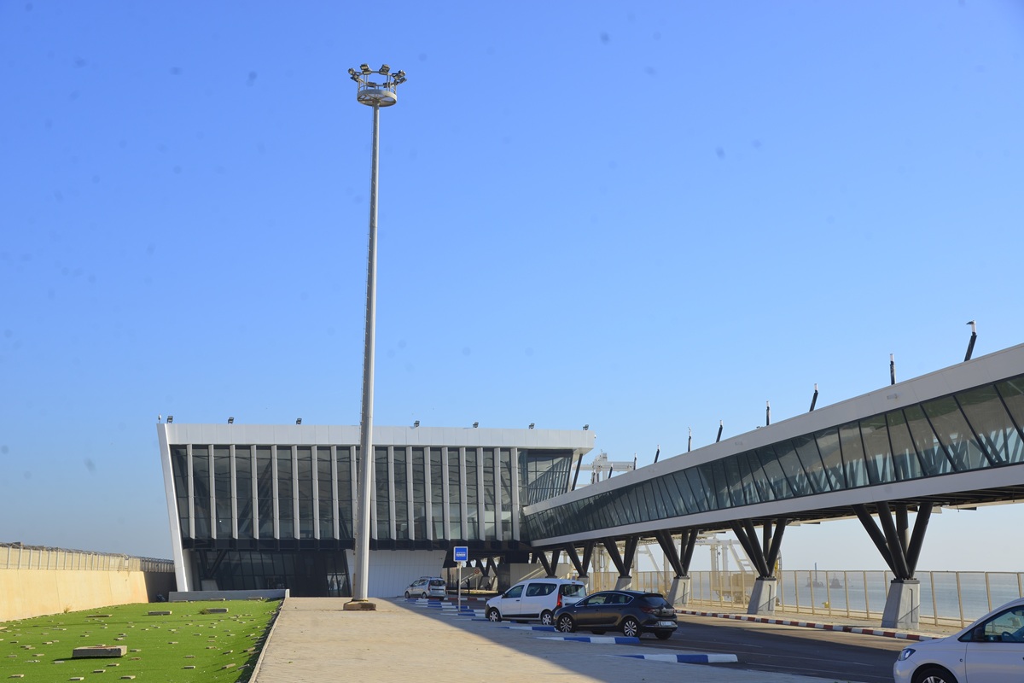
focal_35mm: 46
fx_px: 1308
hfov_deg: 42.7
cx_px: 512
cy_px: 342
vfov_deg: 29.2
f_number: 8
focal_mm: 46
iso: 100
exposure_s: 1/200
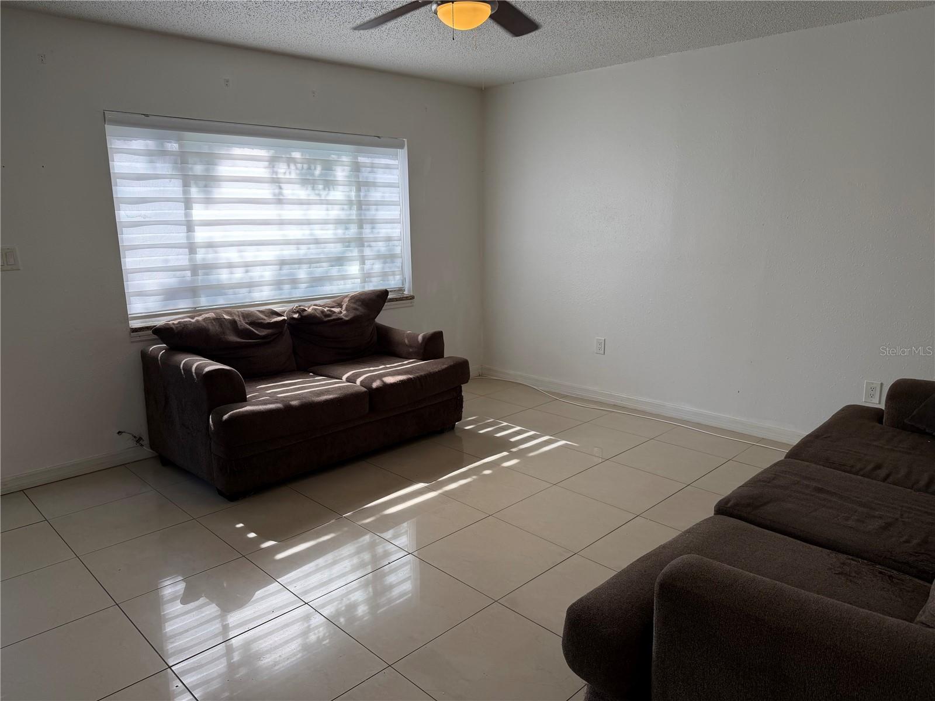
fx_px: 648
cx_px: 468
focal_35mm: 24
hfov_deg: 71.6
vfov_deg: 56.8
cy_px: 350
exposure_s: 1/228
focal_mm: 6.76
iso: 80
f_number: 1.78
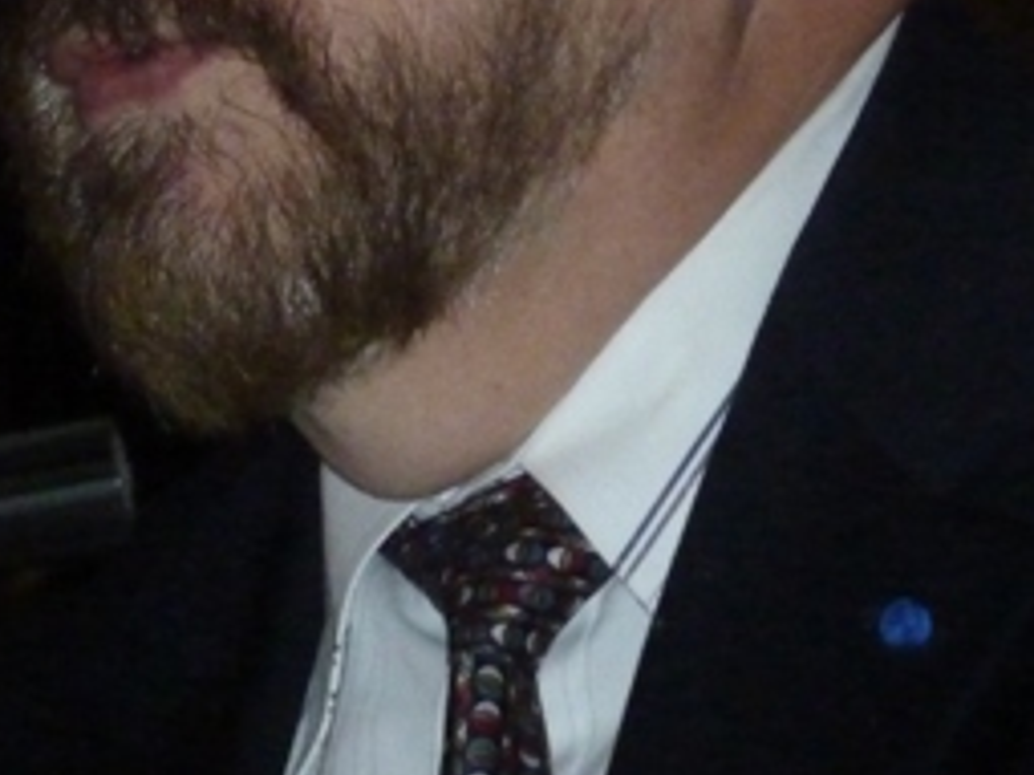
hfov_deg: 3.3
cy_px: -134
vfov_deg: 2.4
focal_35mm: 608
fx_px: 18153
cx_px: 454
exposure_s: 1/125
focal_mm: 39.7
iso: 800
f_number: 4.7
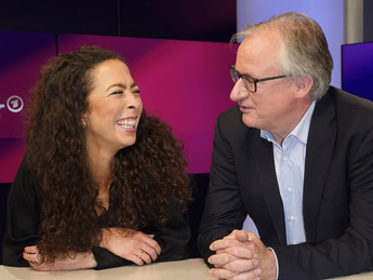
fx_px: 528
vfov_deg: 29.7
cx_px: 194
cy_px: 143
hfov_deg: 38.9
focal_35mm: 49
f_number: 5.6
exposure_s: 1/160
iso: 2000
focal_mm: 39
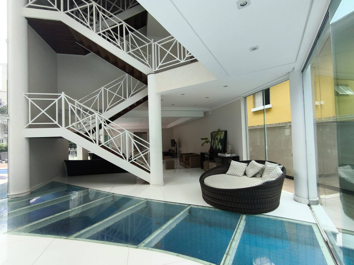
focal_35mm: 16
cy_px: 132
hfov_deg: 94.5
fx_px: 164
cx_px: 177
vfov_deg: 78.1
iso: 50
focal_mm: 1.65
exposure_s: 1/403
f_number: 2.2
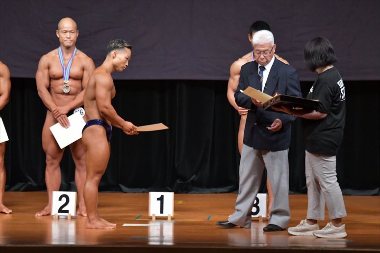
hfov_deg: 8.1
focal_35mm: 255
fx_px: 2690
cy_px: 126
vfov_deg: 5.4
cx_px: 190
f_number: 5.6
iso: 5000
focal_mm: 170
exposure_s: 1/400
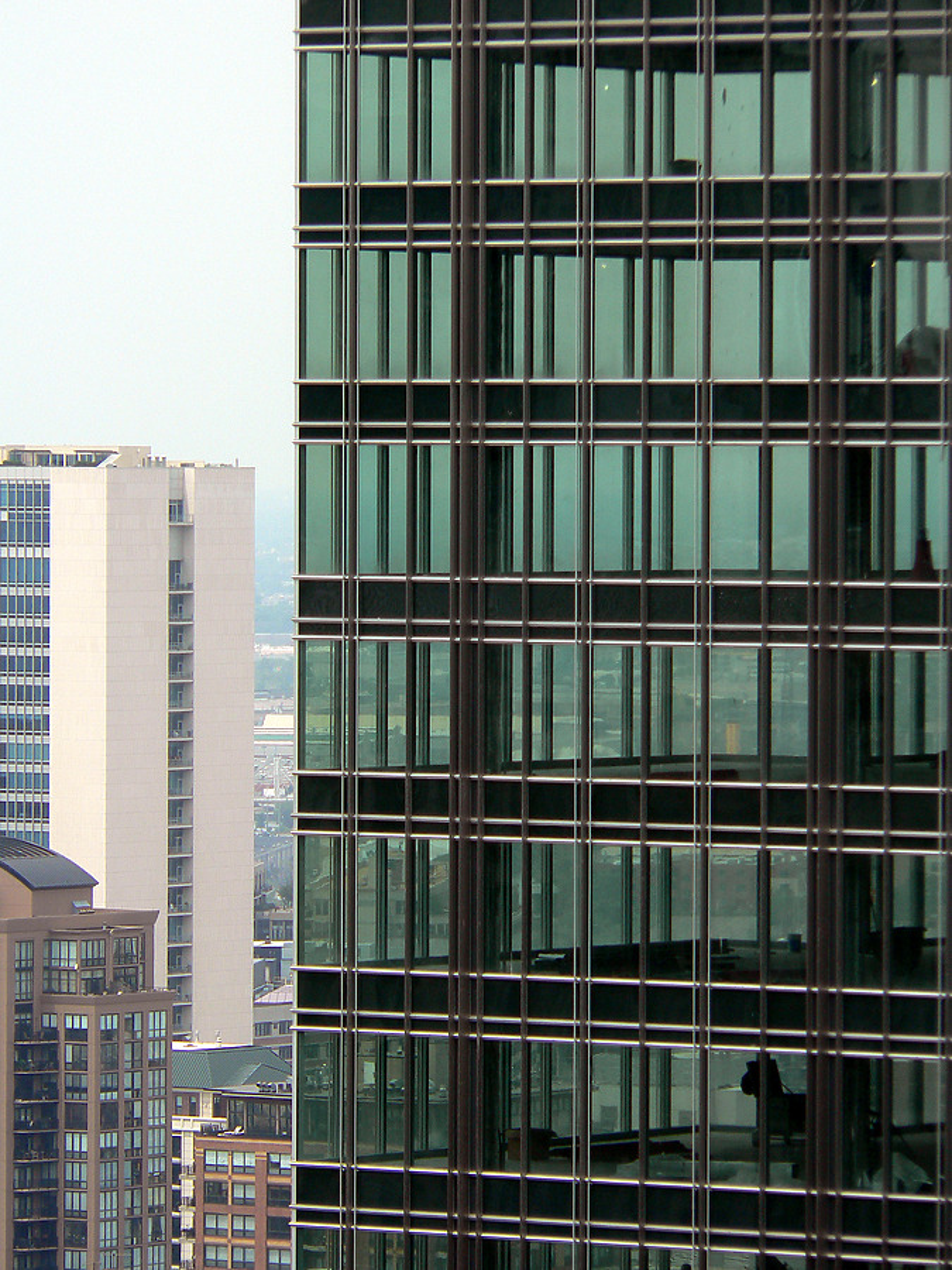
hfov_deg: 5.5
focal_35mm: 271
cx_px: 476
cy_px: 635
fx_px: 9937
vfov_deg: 7.3
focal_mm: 45.1
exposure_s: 1/640
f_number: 4
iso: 80
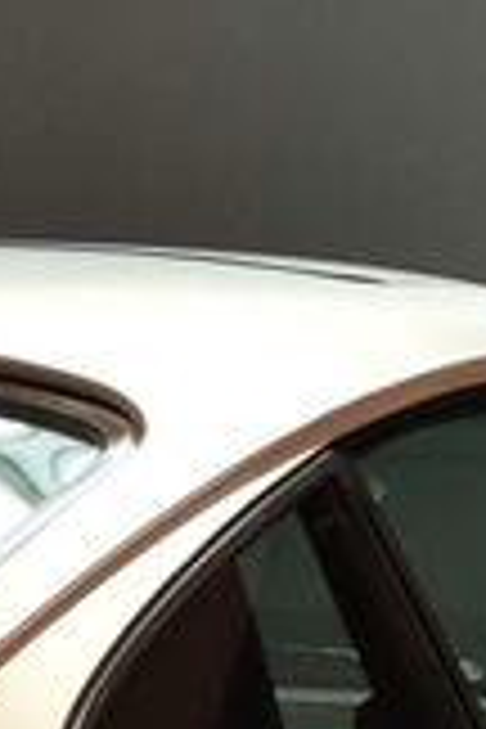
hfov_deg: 4.1
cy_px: 1240
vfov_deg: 6.1
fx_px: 6705
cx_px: -315
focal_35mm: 331
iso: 800
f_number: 3.5
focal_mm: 35
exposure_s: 1/60
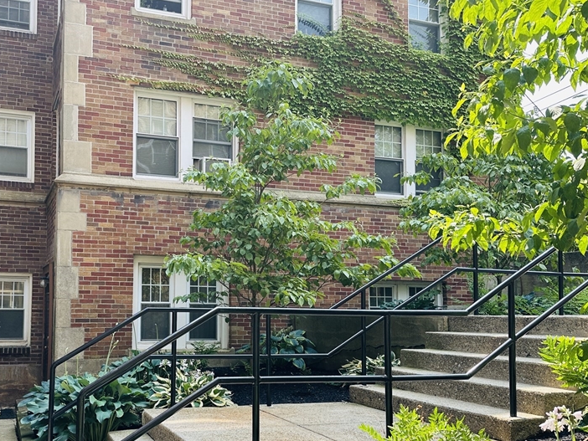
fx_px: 595
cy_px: 273
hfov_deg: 51.3
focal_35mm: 35
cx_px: 182
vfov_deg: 40.5
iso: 80
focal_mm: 6.86
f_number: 1.78
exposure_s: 1/750
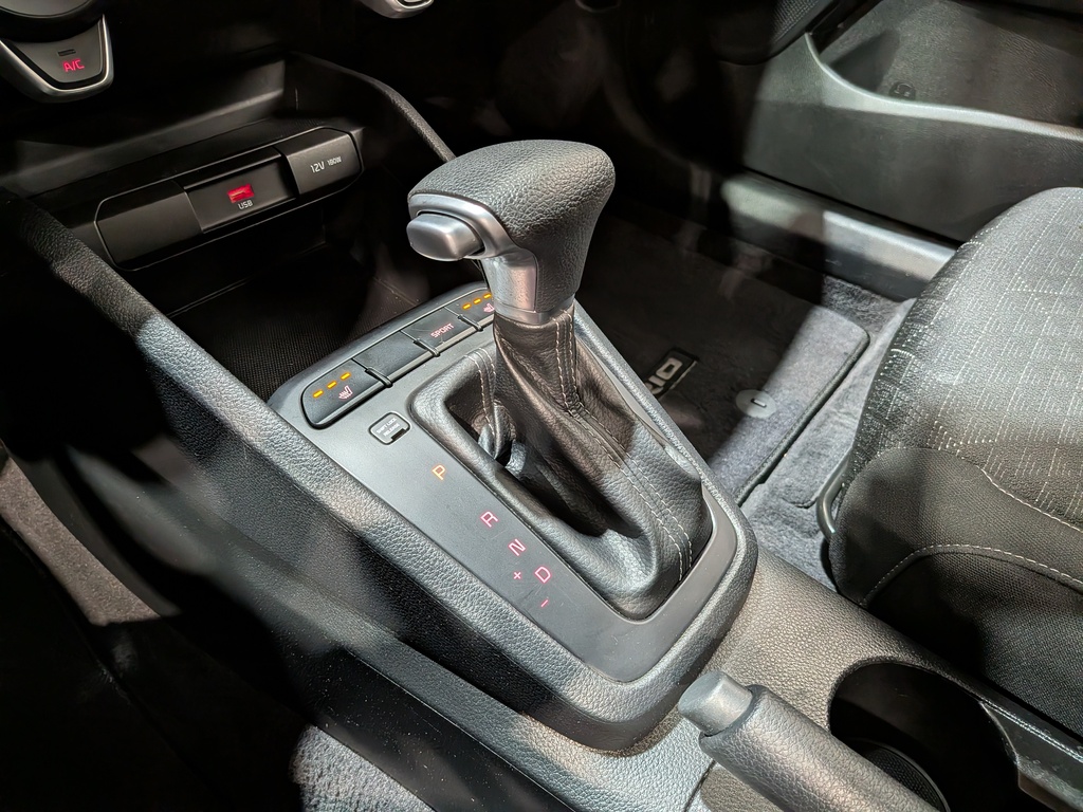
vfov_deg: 56.8
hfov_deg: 71.6
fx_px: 751
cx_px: 542
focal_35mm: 24
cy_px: 406
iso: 72
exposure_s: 1/39.7
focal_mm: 4.53
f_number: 1.7
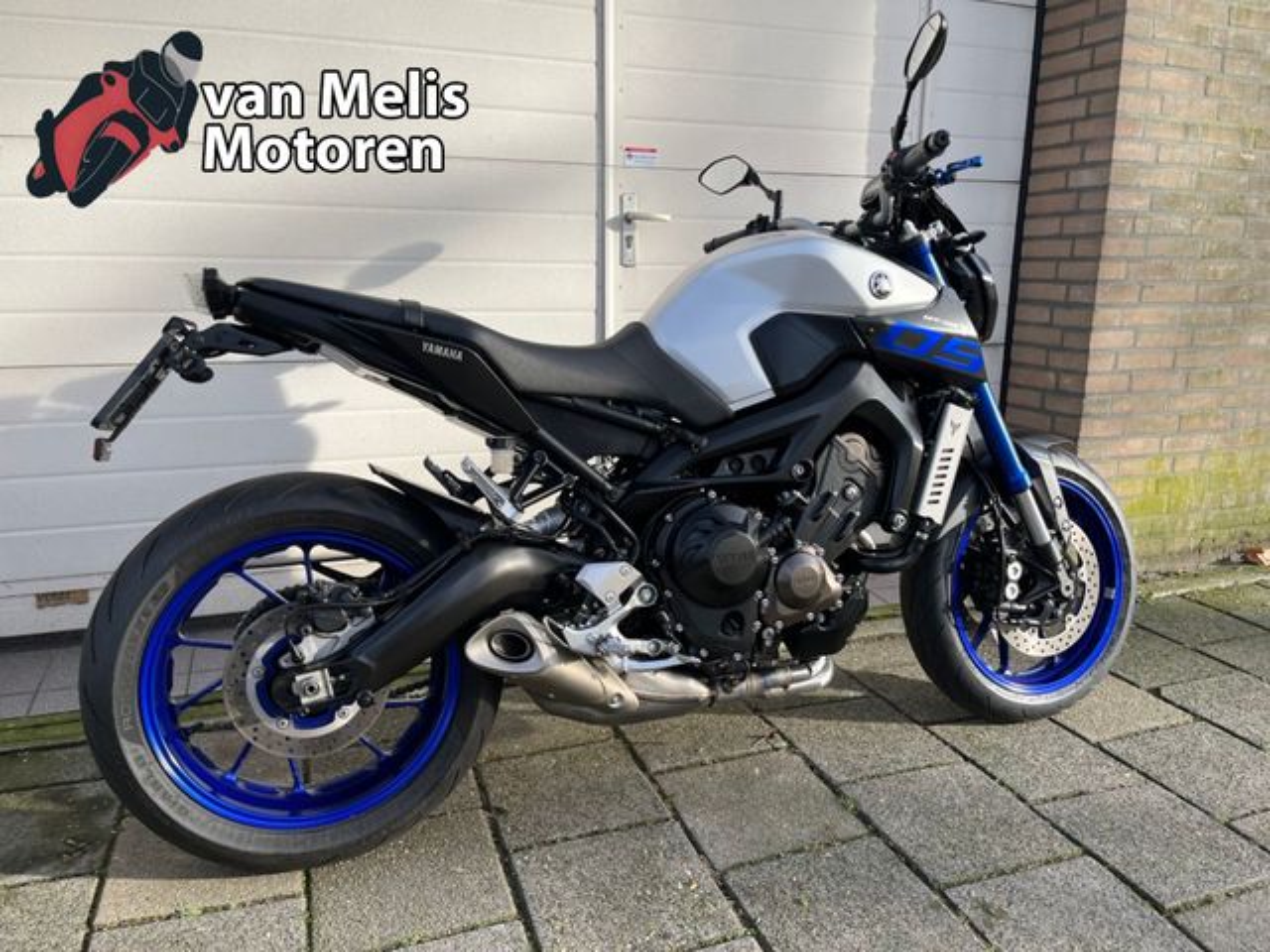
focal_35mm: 26
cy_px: 476
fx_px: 954
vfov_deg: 53.1
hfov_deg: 67.3
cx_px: 635
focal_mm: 5.1
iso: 50
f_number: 1.6
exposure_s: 1/718
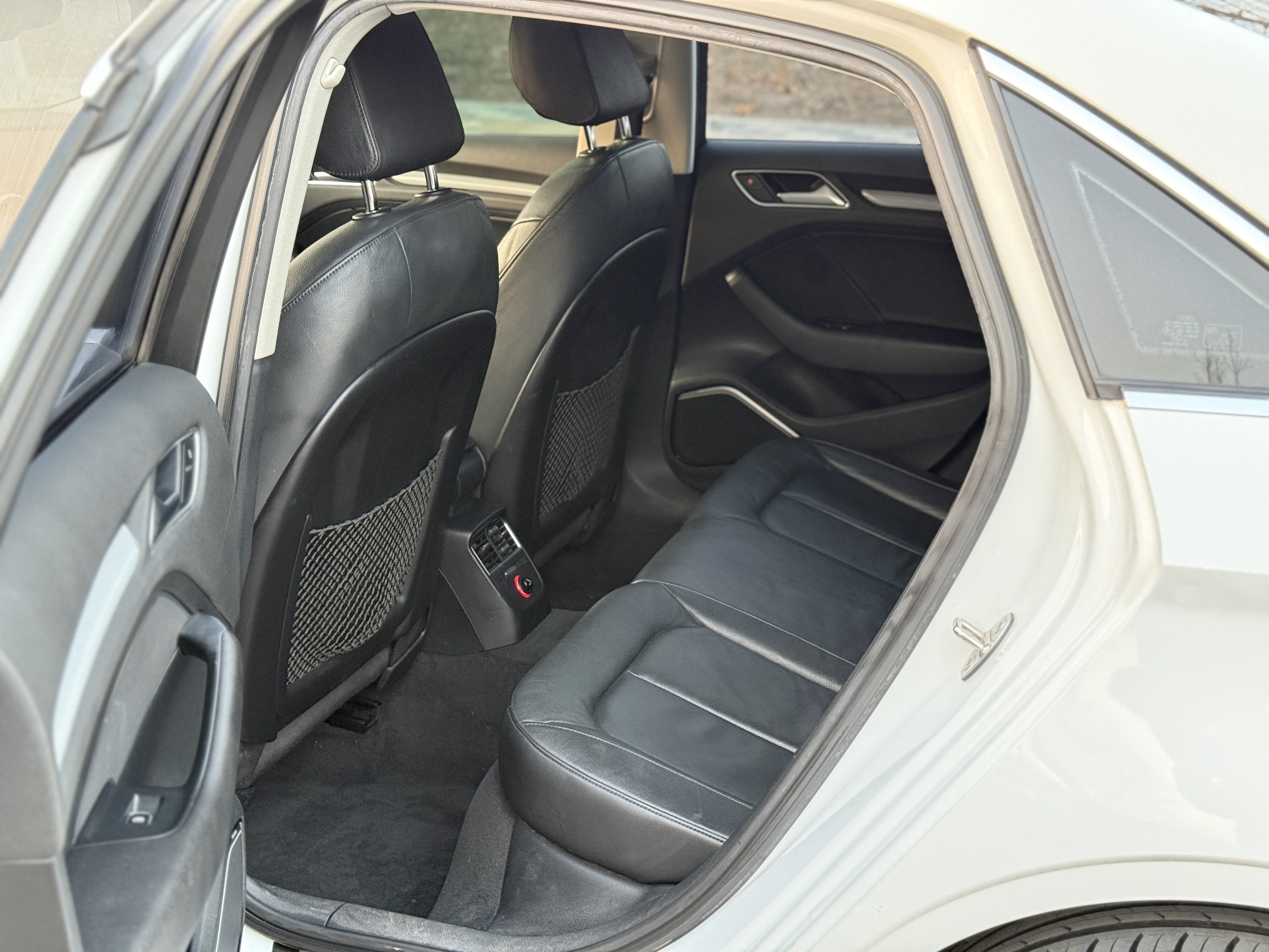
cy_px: 476
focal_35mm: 48
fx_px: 1760
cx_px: 634
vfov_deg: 30.3
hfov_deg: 39.7
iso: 400
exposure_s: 1/40
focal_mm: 6.76
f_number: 1.78
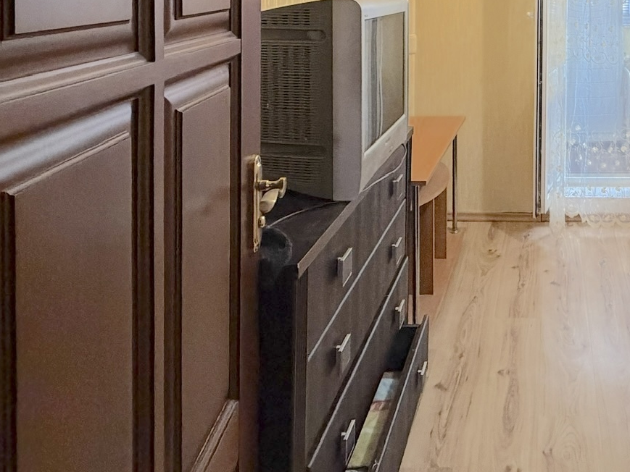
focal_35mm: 33
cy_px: 3
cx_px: 575
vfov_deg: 38.3
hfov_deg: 49.0
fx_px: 601
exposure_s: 1/50
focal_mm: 2.22
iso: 500
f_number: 2.2
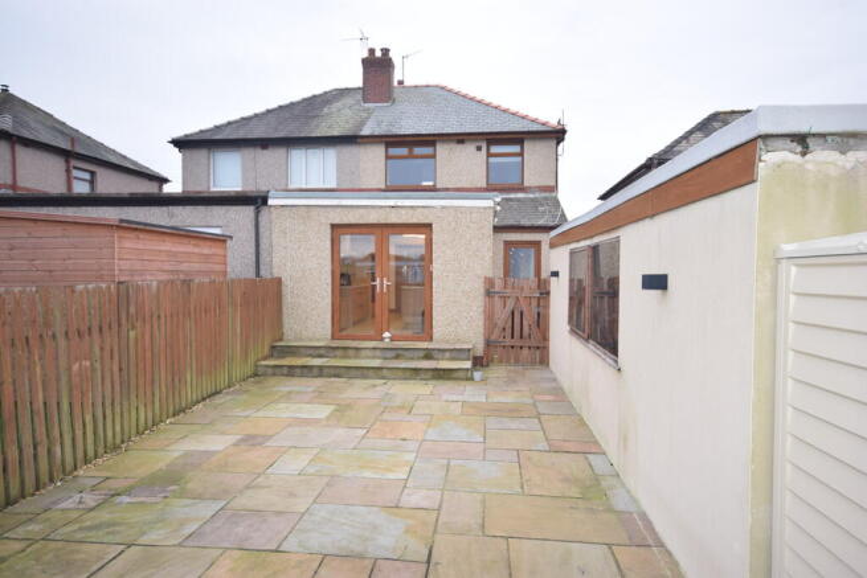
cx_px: 434
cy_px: 289
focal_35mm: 20
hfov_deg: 85.4
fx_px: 470
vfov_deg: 63.2
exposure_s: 1/125
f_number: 5.6
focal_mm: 13
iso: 280
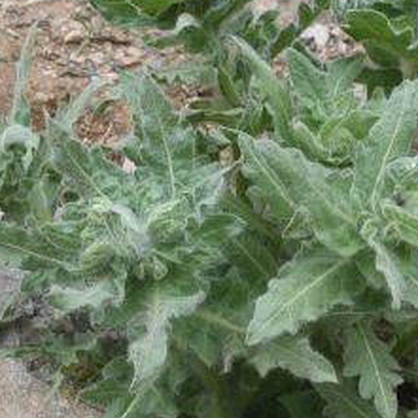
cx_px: 344
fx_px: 3415
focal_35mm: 250
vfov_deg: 7.0
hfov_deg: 7.0
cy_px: 247
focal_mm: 50
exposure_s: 1/160
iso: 250
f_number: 7.1
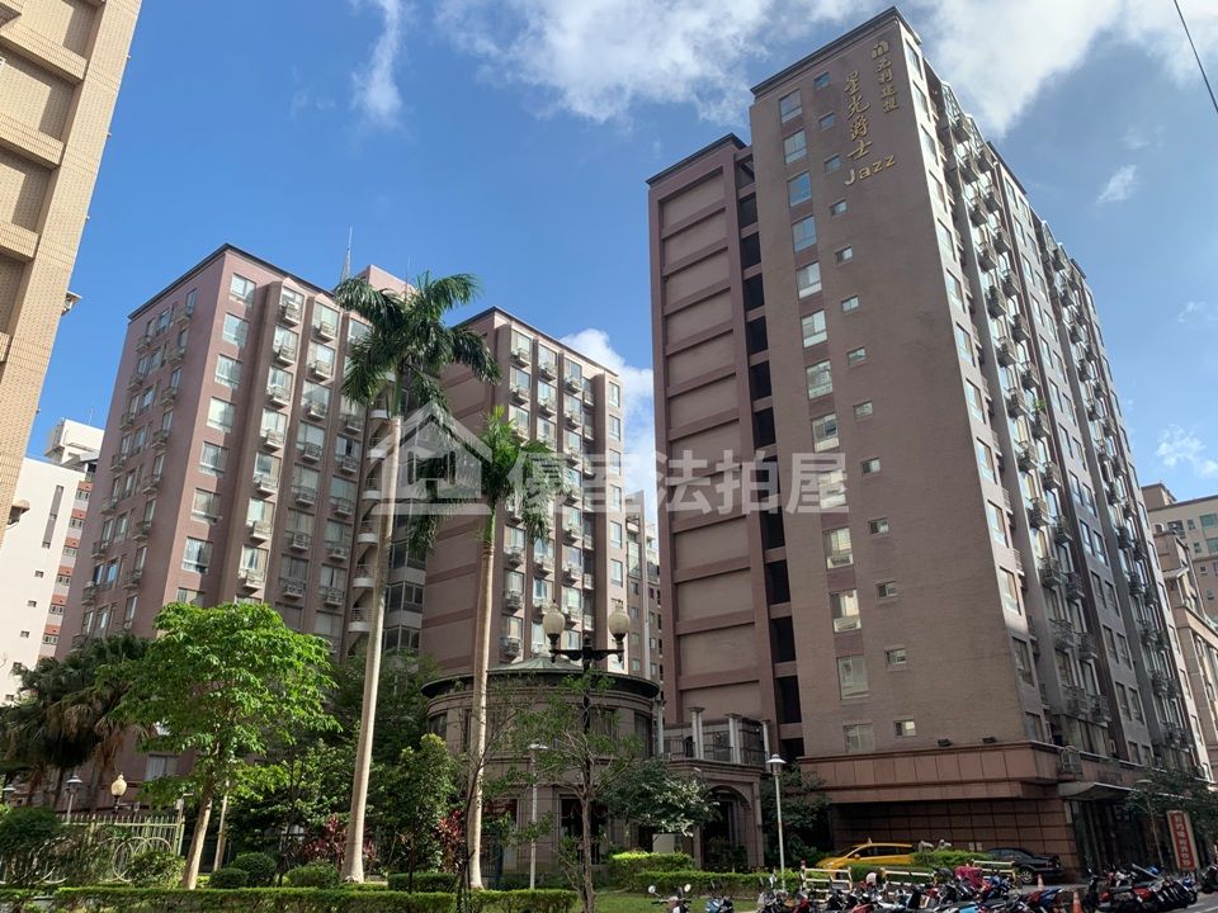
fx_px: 915
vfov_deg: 53.1
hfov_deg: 67.3
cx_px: 609
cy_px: 456
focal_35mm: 26
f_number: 1.8
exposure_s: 1/1536
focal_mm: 4.25
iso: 25
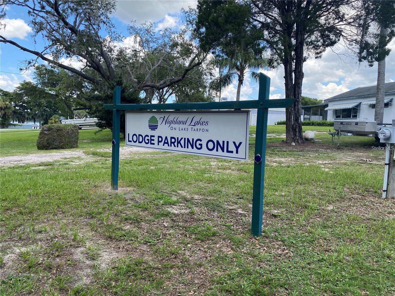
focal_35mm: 26
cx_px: 198
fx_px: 297
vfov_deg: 53.1
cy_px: 148
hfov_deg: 67.3
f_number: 1.8
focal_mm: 4.25
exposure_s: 1/693
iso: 32
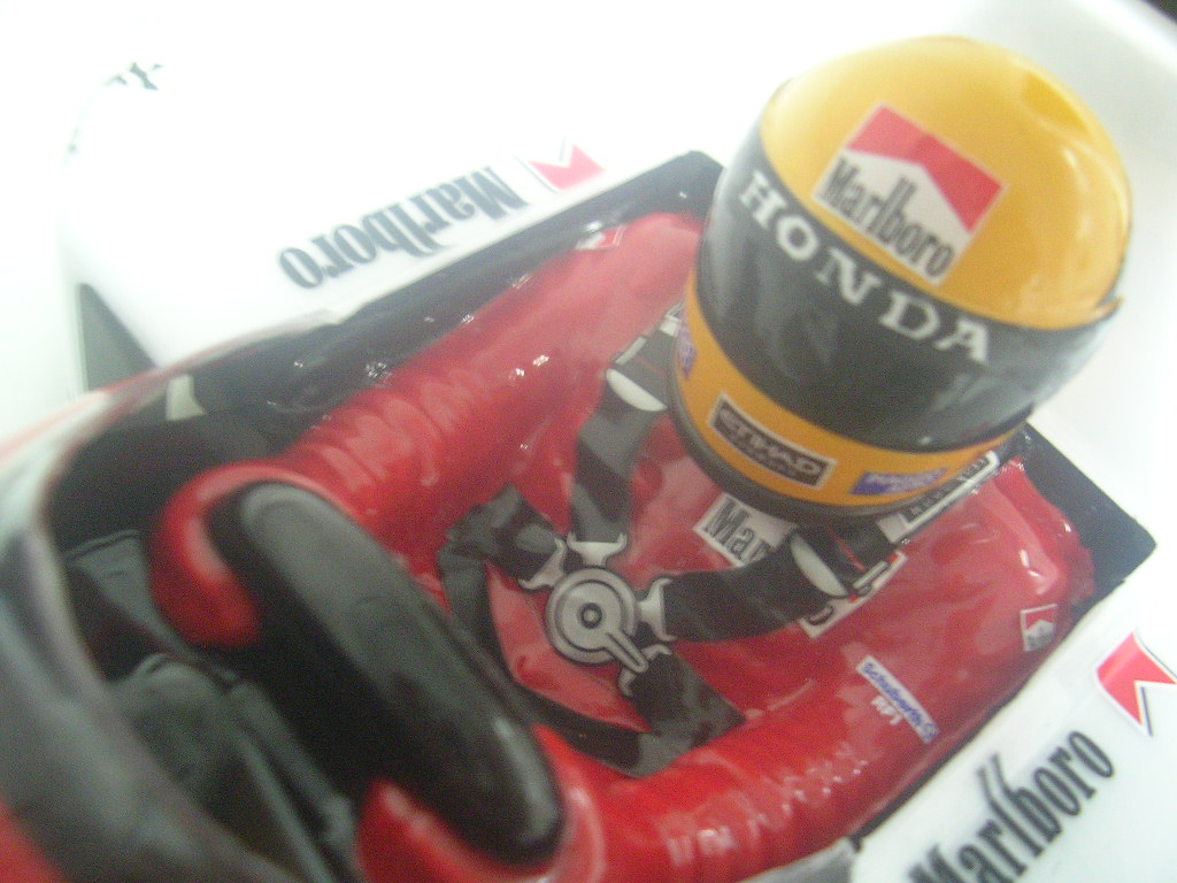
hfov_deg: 49.0
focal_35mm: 38
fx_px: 1292
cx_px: 588
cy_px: 442
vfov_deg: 37.7
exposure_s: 1/3.3
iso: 200
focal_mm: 5.8
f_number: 2.8
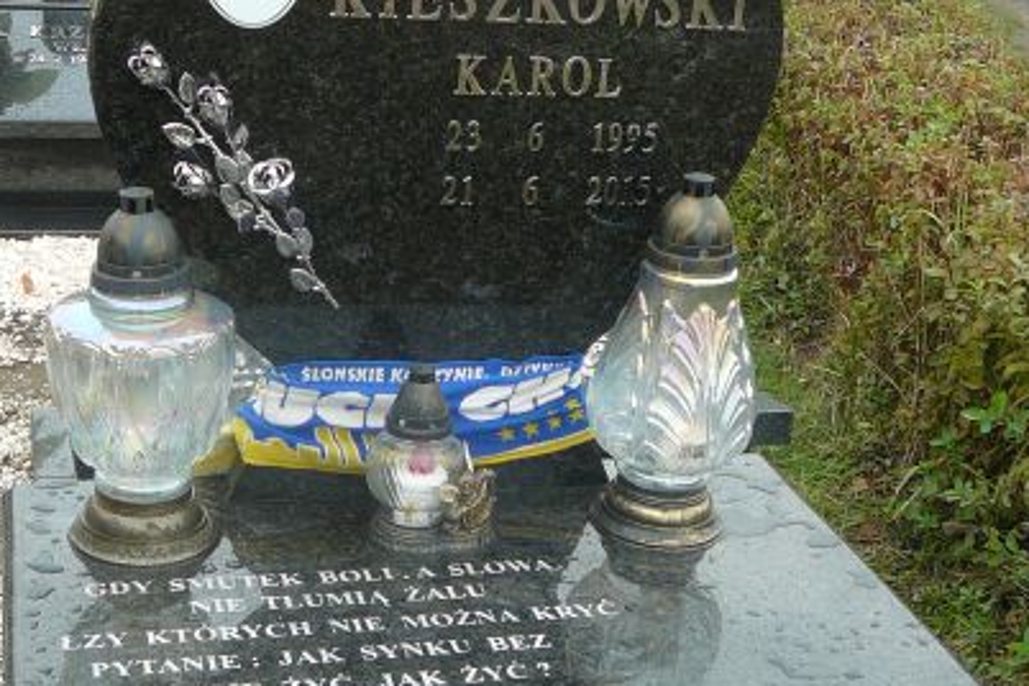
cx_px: 481
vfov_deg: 23.3
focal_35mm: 58
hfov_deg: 34.5
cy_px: 448
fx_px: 1658
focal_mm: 5.2
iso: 80
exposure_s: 1/80
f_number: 2.8
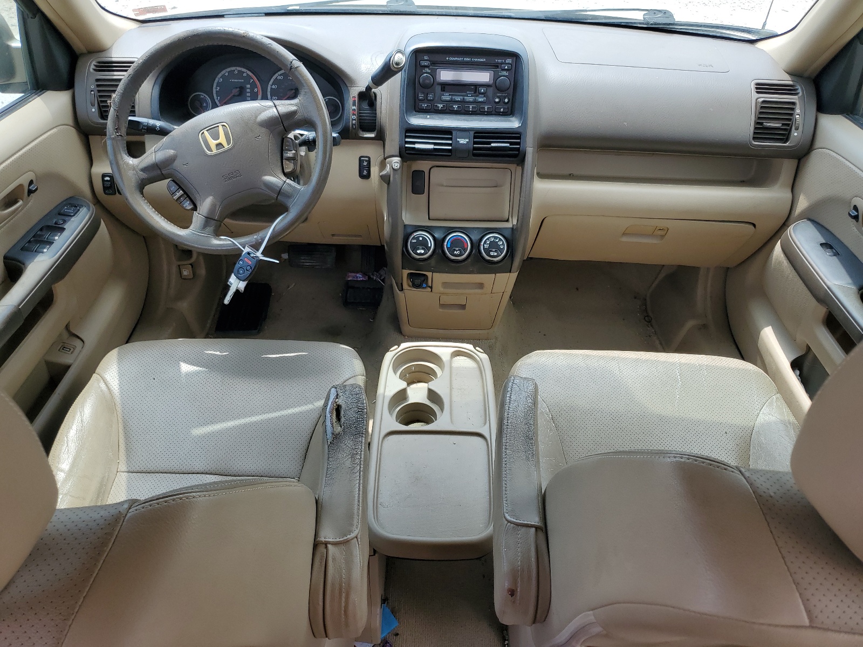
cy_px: 324
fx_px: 648
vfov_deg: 53.1
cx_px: 432
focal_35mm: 26
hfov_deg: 67.3
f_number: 1.5
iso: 50
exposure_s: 1/556
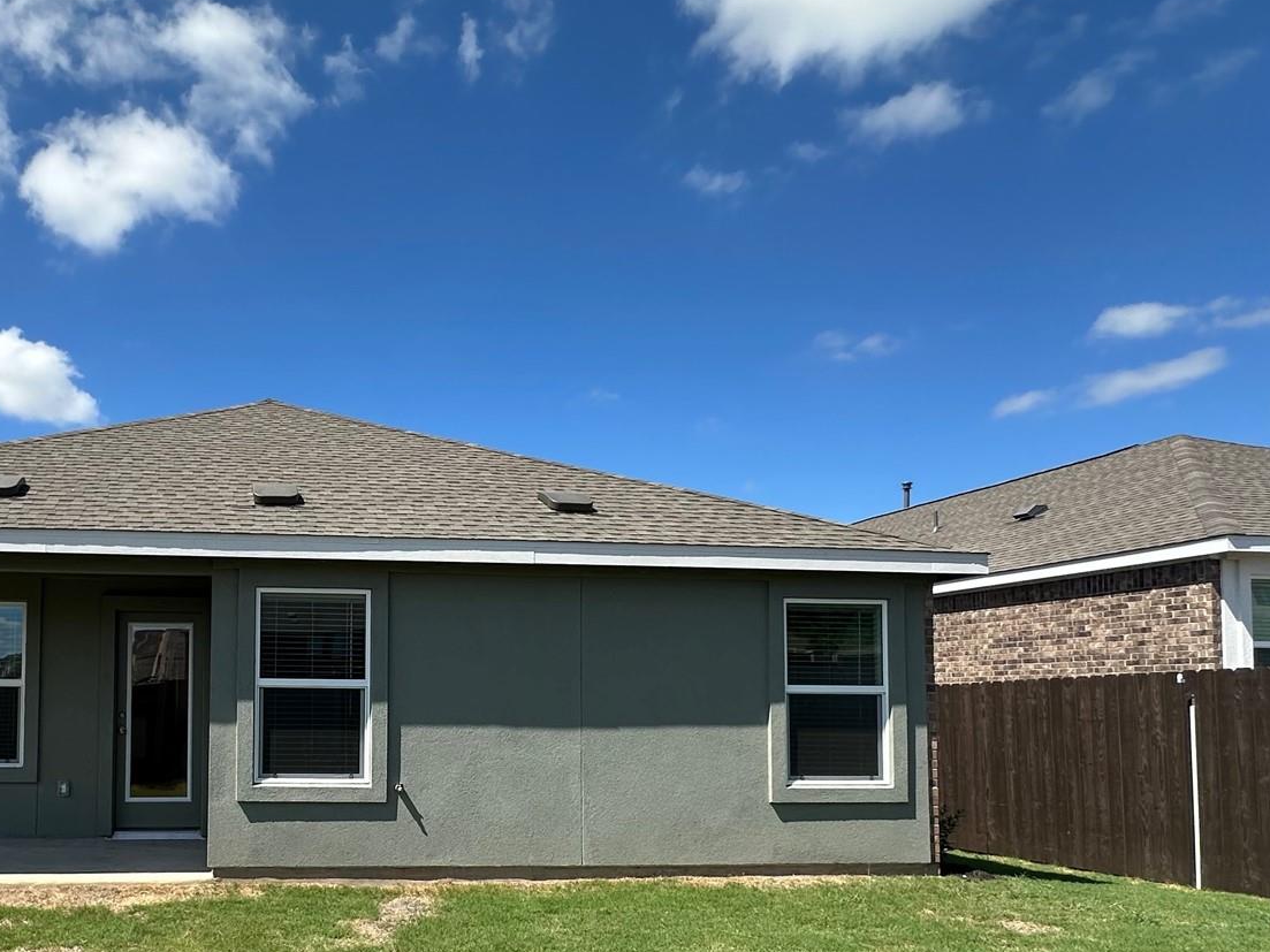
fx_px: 954
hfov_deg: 63.0
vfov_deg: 51.8
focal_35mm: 26
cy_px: 653
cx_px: 304
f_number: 2.2
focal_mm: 2.22
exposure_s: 1/1473
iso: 50
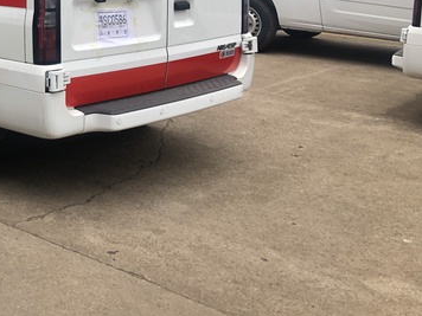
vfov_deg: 23.6
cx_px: -21
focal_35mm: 59
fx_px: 719
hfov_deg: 29.9
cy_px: -11
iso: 20
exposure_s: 1/316
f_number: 1.8
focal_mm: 3.99
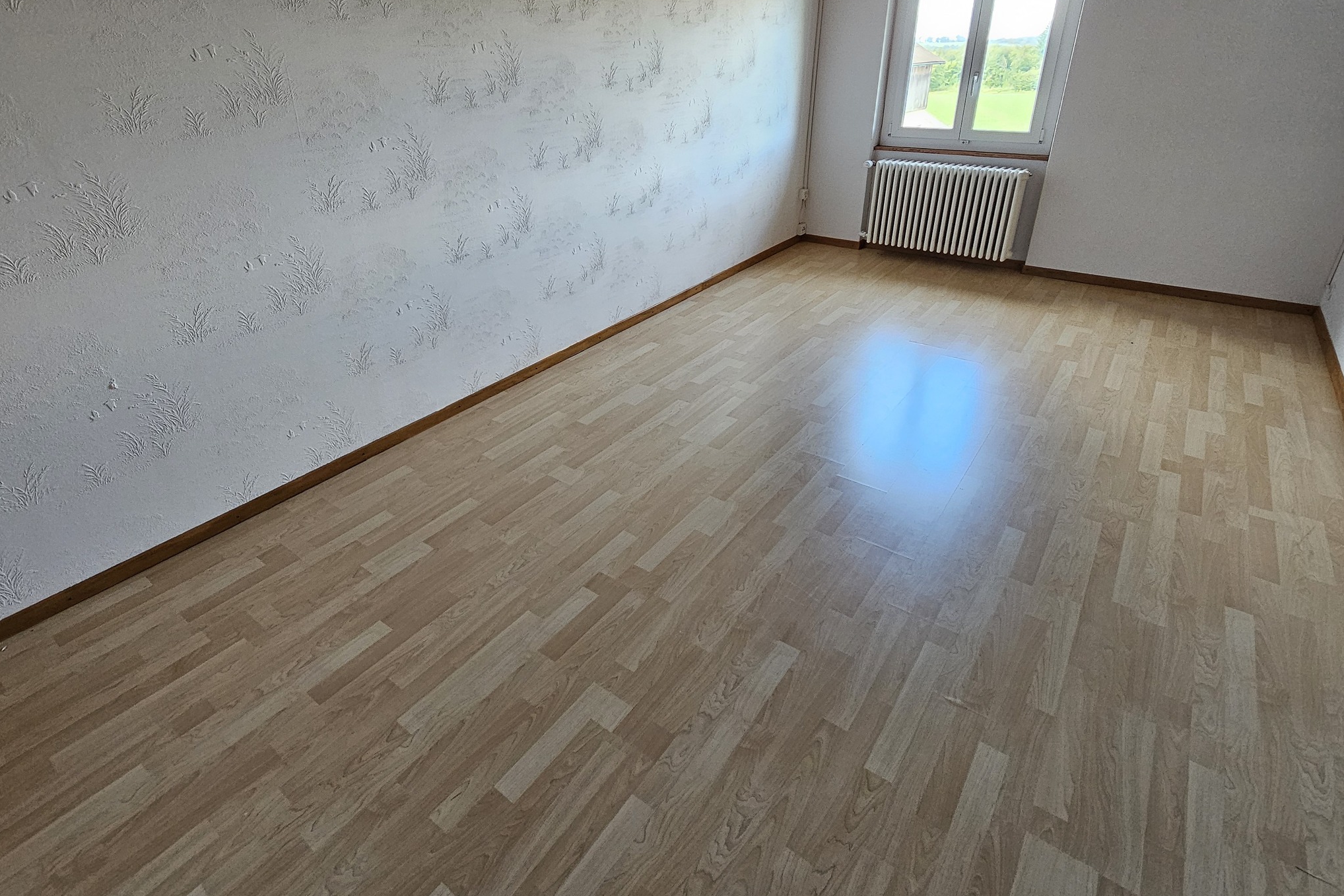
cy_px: 361
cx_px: 622
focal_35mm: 17
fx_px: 635
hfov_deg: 93.1
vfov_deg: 69.7
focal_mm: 2.2
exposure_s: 1/50
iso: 250
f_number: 2.2
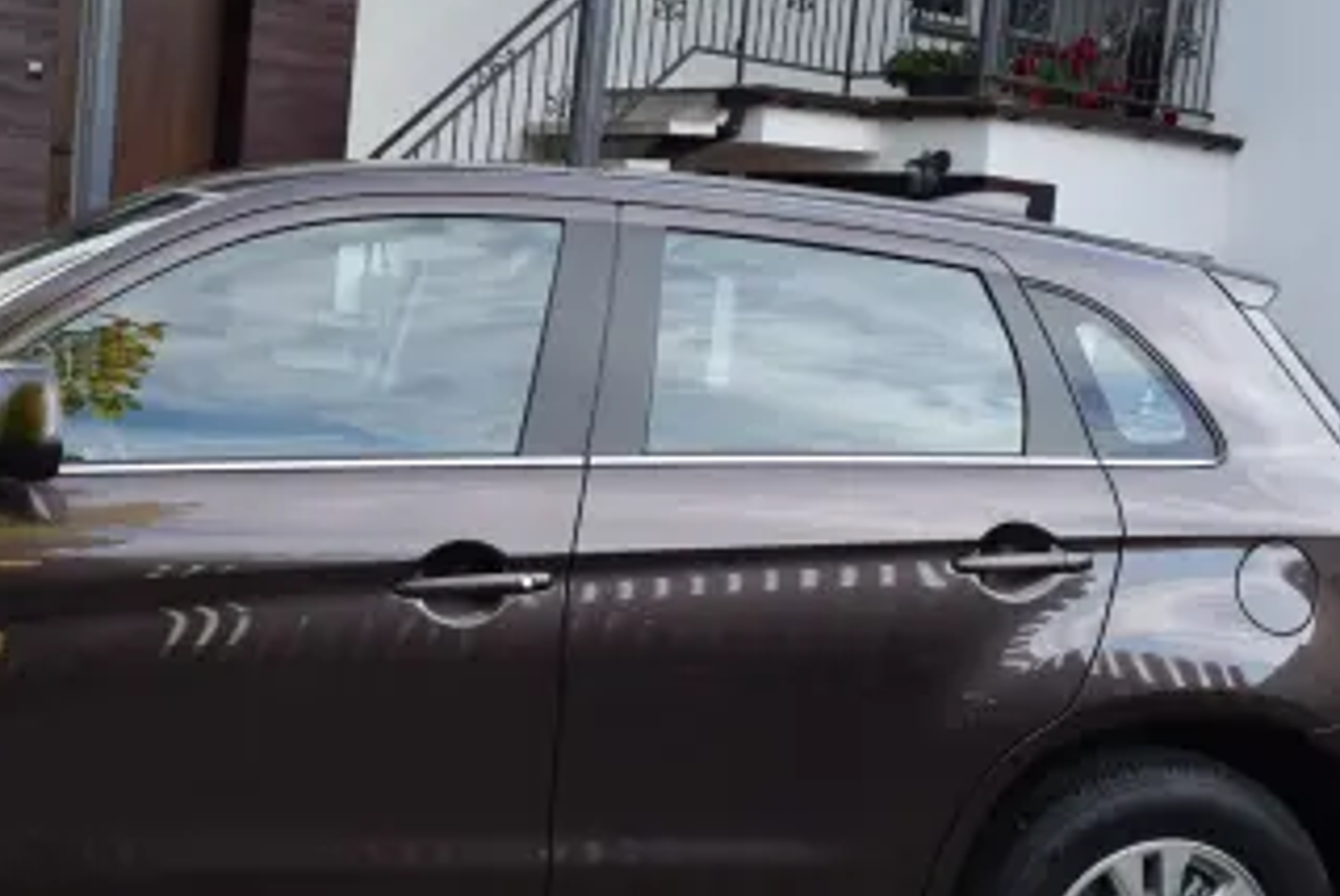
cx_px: 260
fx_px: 2012
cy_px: 586
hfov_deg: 35.6
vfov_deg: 25.0
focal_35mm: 54
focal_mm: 18
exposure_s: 1/200
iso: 400
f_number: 7.1
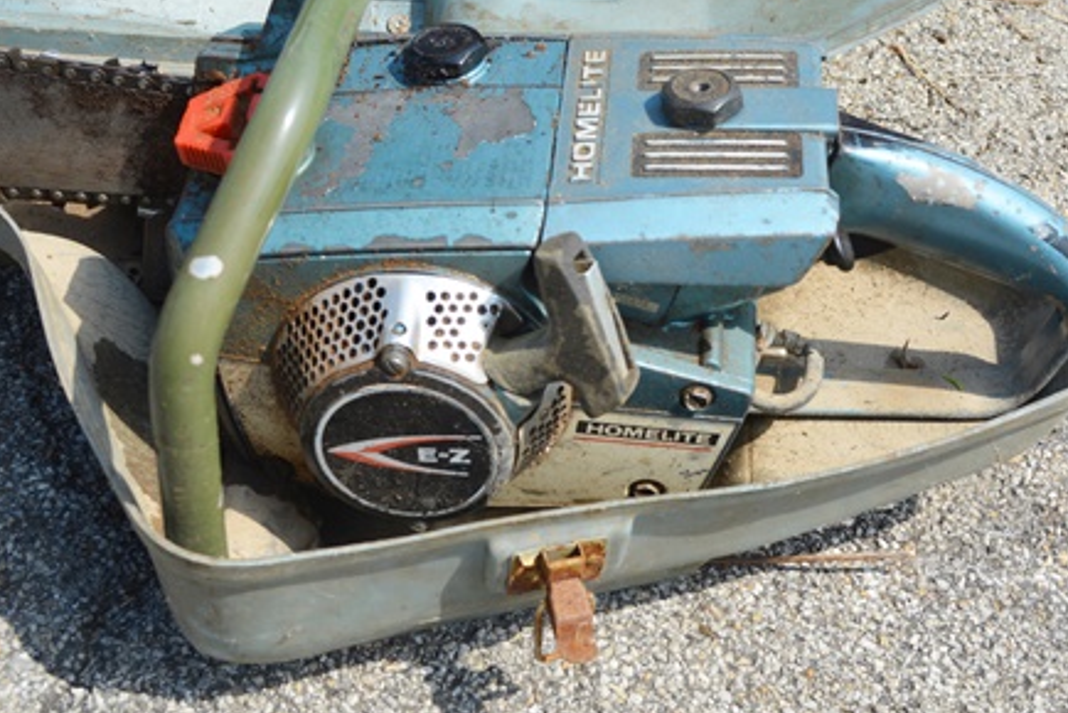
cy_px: 305
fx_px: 1722
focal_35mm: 58
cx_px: 561
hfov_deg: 34.5
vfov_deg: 23.4
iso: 125
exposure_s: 1/250
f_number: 8
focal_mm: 28
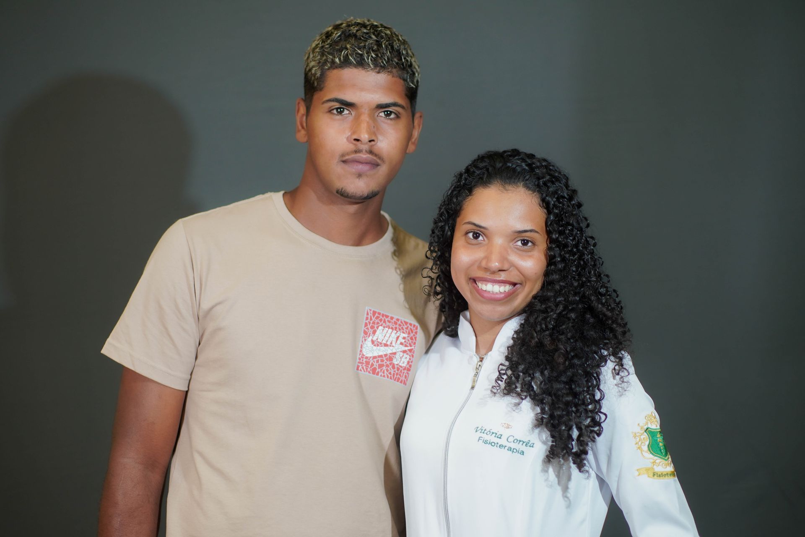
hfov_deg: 24.2
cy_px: 268
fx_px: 1878
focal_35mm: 84
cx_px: 402
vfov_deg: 16.3
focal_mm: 56
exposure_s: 1/125
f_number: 1.4
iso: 160
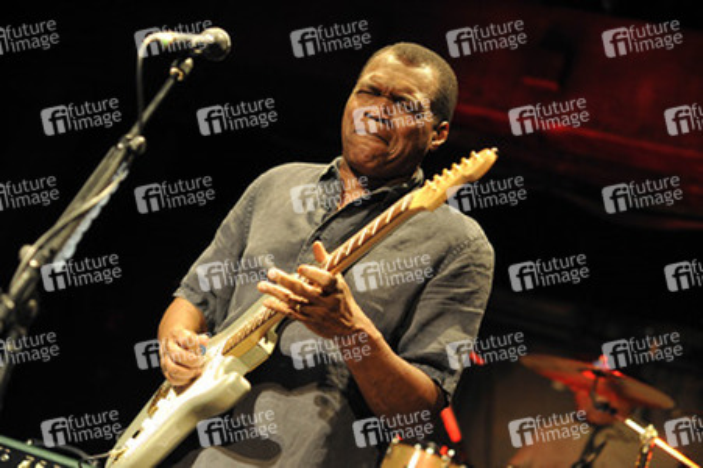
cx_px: 352
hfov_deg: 23.9
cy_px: 234
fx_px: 1659
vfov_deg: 16.0
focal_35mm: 85
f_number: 3.2
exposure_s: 1/200
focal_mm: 85
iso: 1600
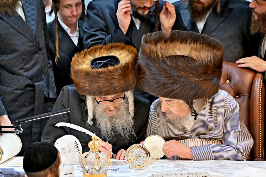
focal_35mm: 180
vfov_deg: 7.6
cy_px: 88
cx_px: 133
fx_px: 1329
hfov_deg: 11.4
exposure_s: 1/250
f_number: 4
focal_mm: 120
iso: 800
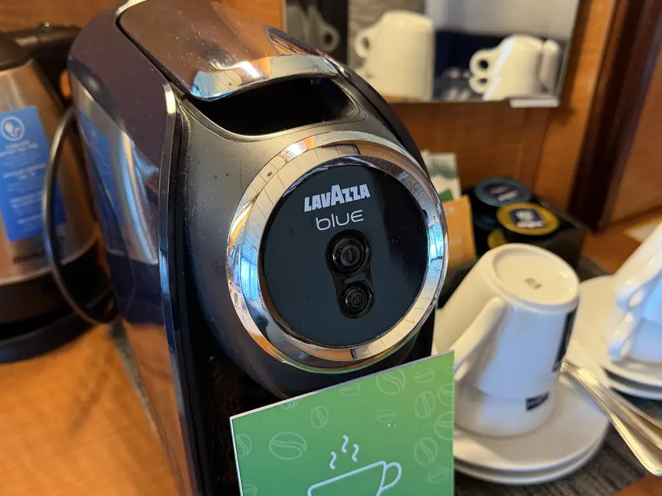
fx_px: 650
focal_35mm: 34
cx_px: 340
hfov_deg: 54.0
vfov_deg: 41.6
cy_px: 294
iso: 320
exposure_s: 1/60
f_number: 1.78
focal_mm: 6.76
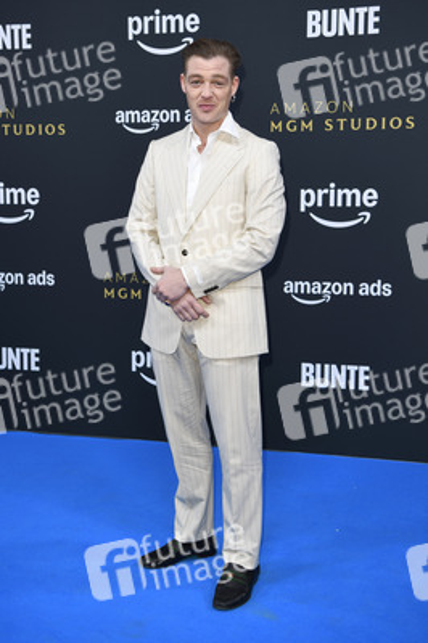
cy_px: 322
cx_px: 214
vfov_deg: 41.1
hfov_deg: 28.0
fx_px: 857
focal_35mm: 48
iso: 400
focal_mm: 48
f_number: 4
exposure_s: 1/400
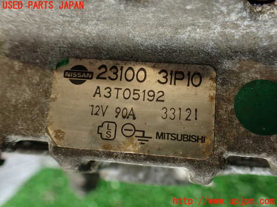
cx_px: 138
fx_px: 256
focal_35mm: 32
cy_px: 104
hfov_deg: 56.8
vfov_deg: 44.2
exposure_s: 1/50
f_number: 2.4
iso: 200
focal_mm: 5.79
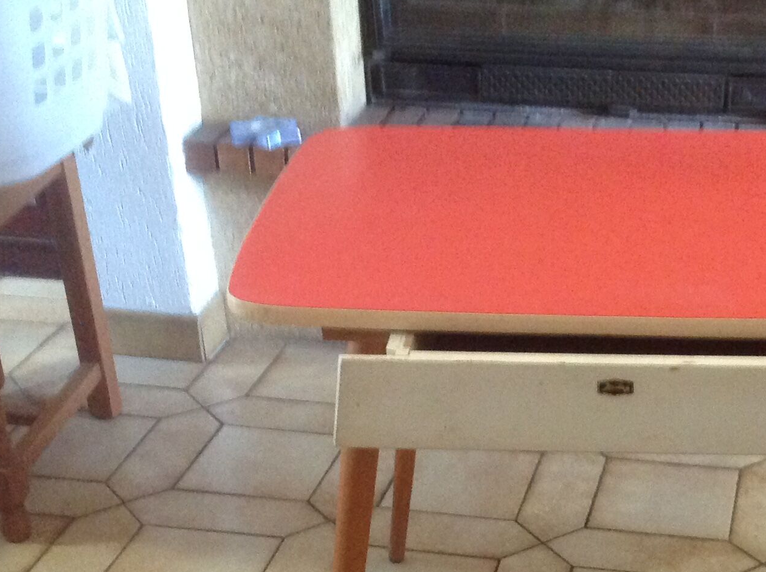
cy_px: 528
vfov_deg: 19.9
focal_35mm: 72
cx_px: 567
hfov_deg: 26.7
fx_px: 1591
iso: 400
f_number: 2.4
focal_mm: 4.28
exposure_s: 1/15
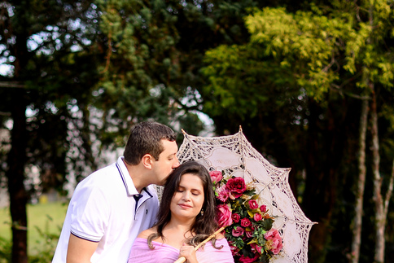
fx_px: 1357
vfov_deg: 10.9
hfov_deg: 16.5
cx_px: 176
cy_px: 306
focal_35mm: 124
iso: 100
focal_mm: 50
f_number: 2
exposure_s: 1/800
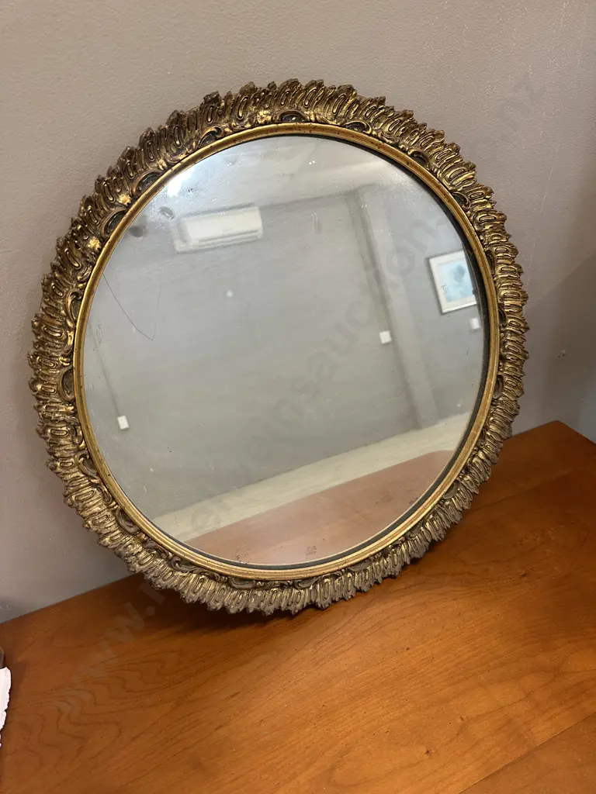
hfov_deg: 56.8
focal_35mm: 24
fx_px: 551
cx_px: 298
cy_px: 397
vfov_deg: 71.6
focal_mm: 6.86
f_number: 1.78
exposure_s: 1/50
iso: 125
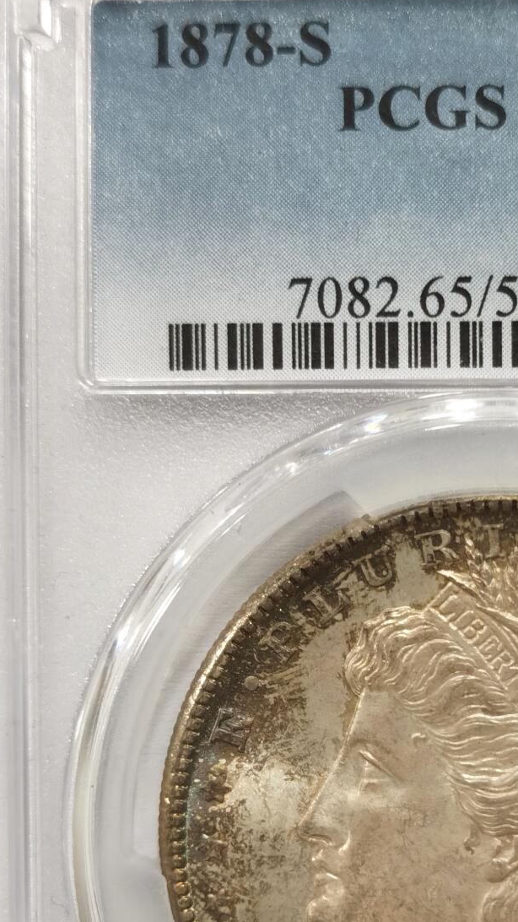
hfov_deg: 12.3
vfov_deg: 21.9
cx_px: 505
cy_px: 615
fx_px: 2369
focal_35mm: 97
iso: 125
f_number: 16
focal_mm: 5.56
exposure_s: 1/100
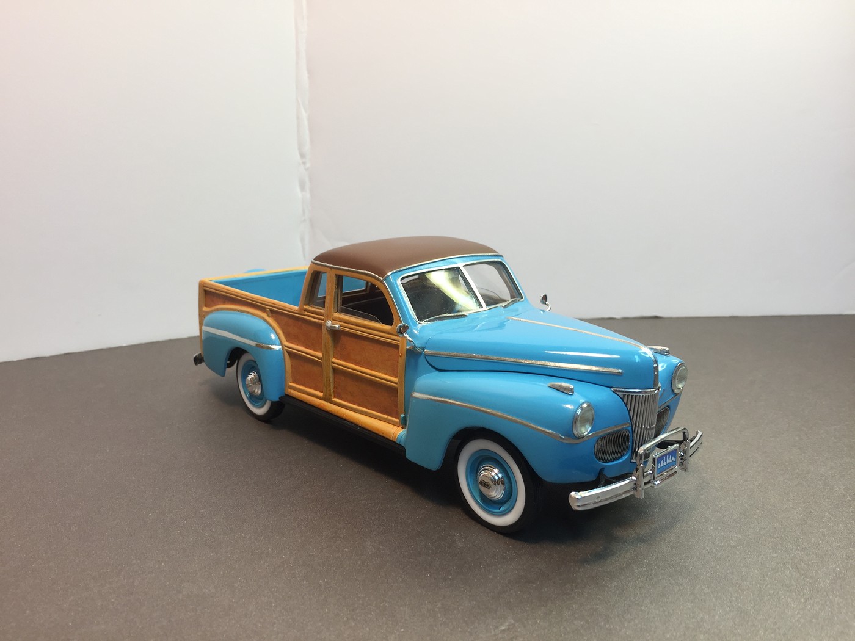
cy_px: 320
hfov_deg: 61.7
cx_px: 428
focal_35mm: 29
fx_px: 716
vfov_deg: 48.2
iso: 32
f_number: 2.2
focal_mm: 4.15
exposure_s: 1/50
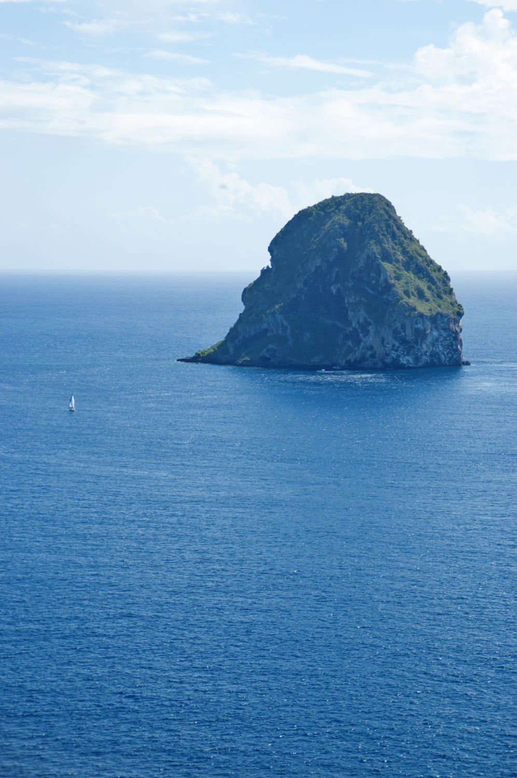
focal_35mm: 99
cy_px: 389
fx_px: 2137
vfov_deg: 20.6
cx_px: 258
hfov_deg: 13.8
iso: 200
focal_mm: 66
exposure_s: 1/640
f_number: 6.3
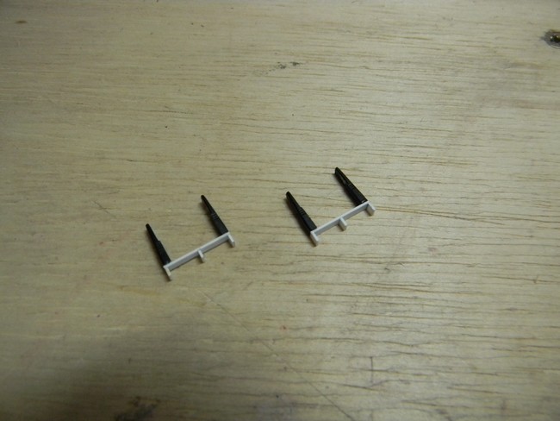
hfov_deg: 63.4
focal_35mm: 28
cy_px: 210
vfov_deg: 49.8
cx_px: 280
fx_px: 453
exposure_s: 1/122
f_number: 3.5
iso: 400
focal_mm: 5
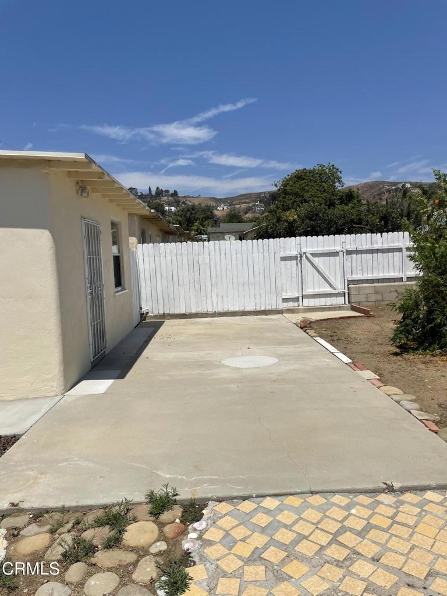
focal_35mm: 26
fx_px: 448
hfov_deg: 53.1
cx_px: 224
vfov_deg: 67.3
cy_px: 298
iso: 32
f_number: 1.6
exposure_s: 1/7813
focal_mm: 4.2
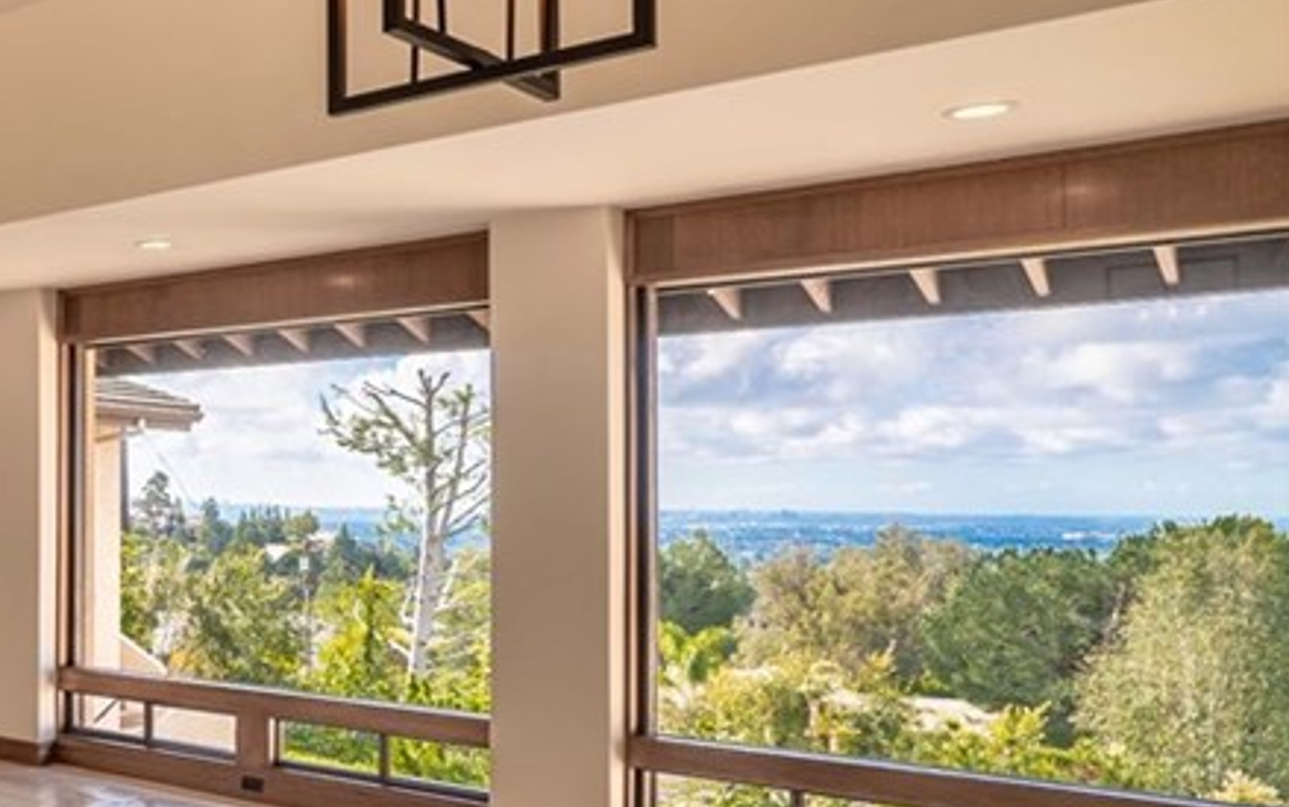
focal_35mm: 38
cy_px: 471
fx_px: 1336
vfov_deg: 33.6
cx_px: -206
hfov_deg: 39.5
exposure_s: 1/200
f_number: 7.1
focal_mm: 16
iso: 80
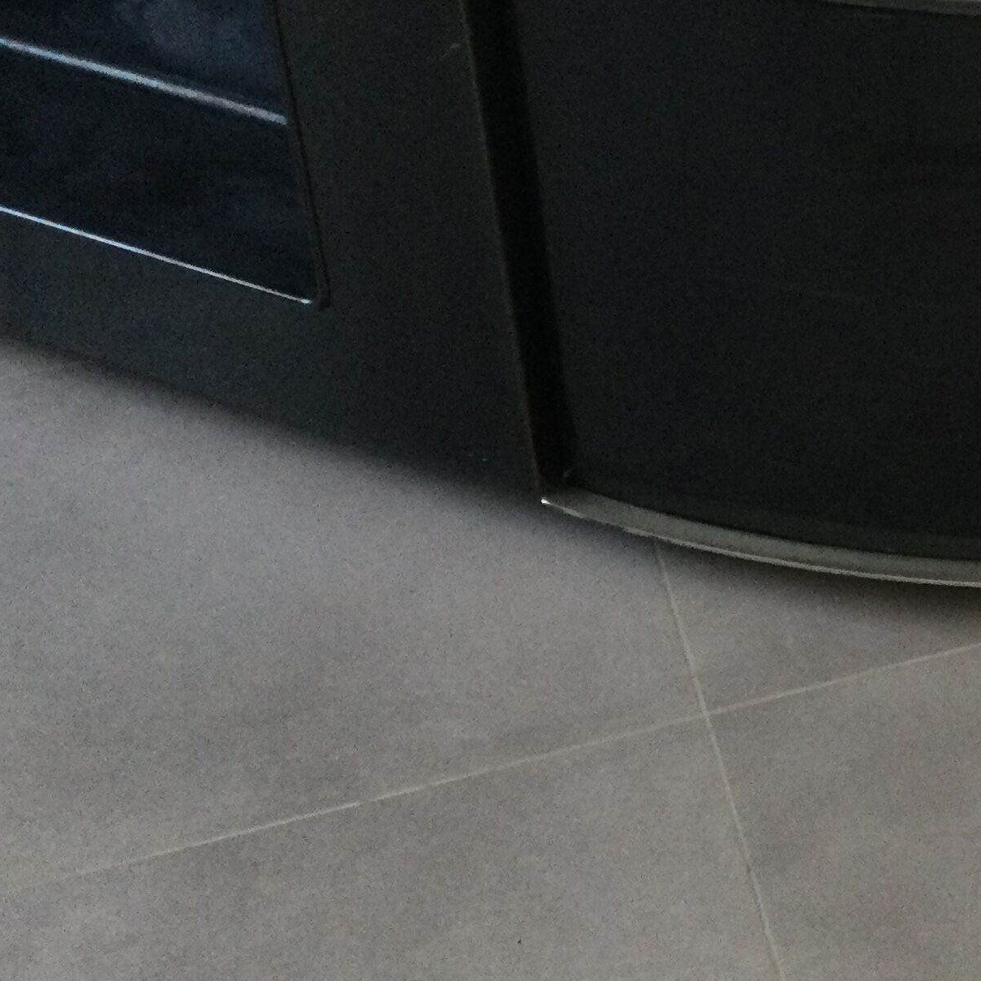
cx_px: 1241
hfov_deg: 21.4
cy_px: 200
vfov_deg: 23.0
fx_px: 2373
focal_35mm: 74
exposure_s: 1/33
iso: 160
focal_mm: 3.3
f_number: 2.4
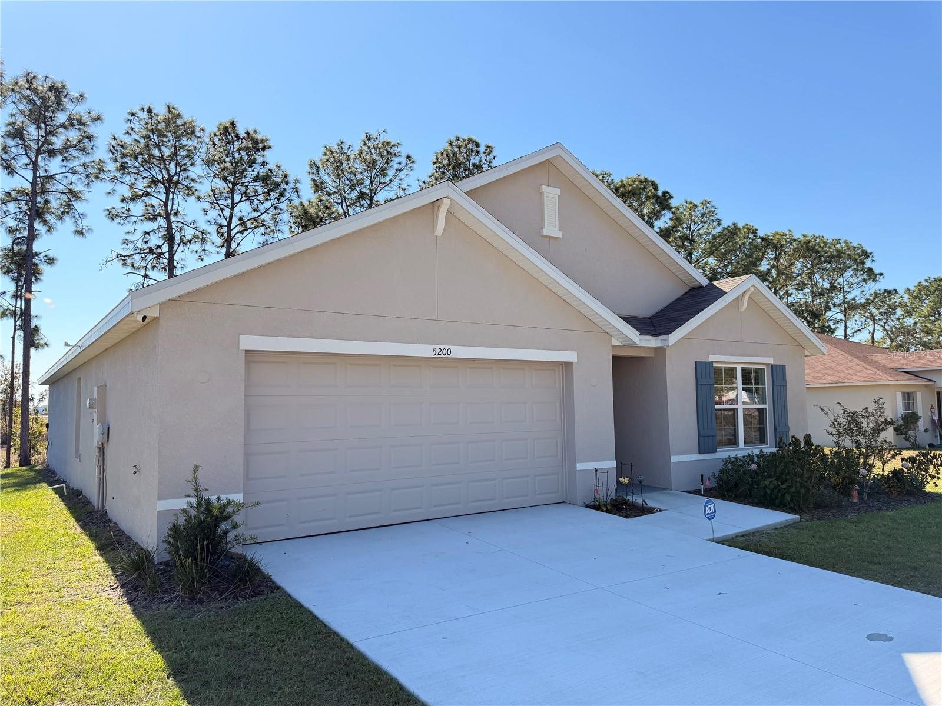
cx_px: 471
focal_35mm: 24
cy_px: 353
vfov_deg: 56.8
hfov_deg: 71.6
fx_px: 653
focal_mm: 6.76
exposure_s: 1/2525
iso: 100
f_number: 1.78
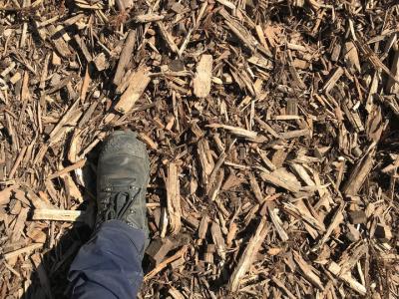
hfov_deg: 63.4
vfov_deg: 49.7
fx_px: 323
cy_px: 150
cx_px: 200
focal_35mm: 28
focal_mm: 3.99
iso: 20
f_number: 1.8
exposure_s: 1/2037
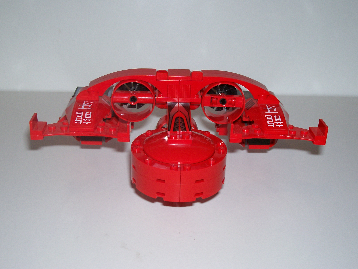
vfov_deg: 27.5
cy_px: 134
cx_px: 179
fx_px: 548
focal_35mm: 53
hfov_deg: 36.2
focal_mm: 8.7
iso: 80
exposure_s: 1/73.3
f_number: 3.2
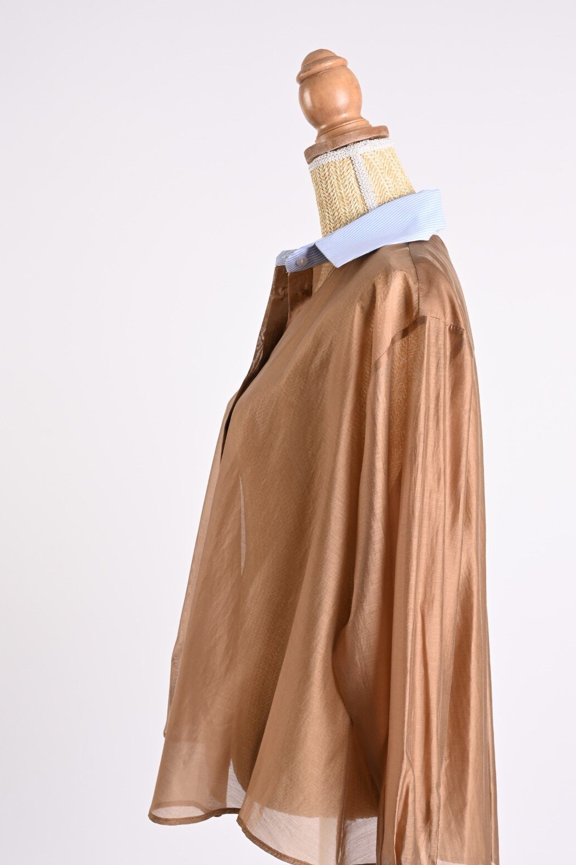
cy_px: 490
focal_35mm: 42
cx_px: 326
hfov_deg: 32.1
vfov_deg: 46.7
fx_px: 1000
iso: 125
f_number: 10
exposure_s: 1/125
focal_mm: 32.5
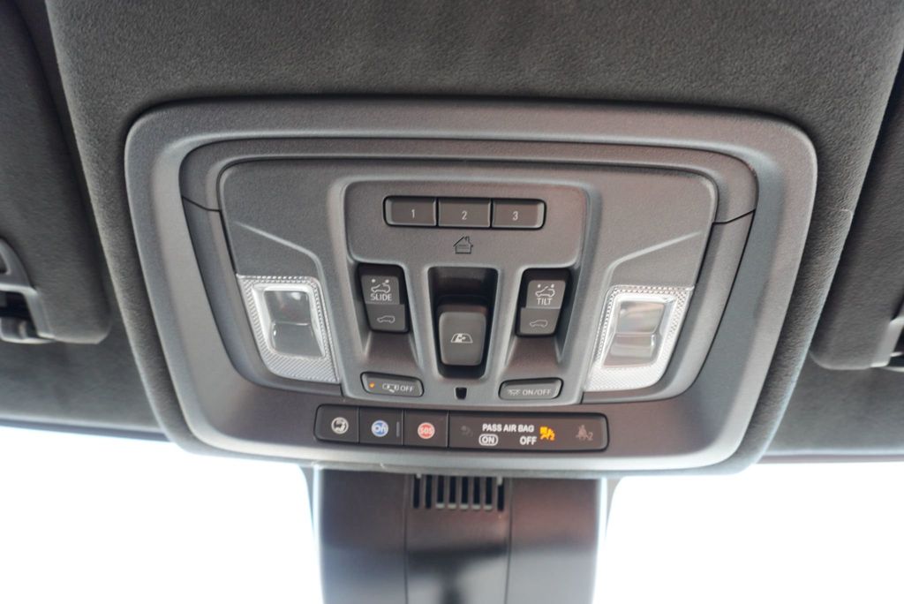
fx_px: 603
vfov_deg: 53.2
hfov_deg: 73.7
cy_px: 302
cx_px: 452
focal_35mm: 24
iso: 400
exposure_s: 1/60
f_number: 4
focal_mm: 16
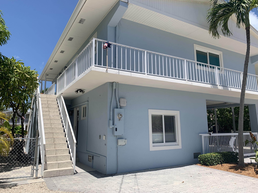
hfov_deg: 67.3
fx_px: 194
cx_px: 129
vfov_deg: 53.1
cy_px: 96
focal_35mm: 26
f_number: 1.8
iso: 25
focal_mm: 4.25
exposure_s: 1/2994
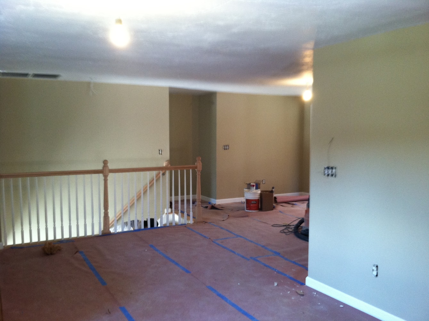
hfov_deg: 52.7
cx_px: 214
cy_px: 160
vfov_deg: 40.6
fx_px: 433
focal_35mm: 35
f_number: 2.8
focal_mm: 3.85
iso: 125
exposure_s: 1/15
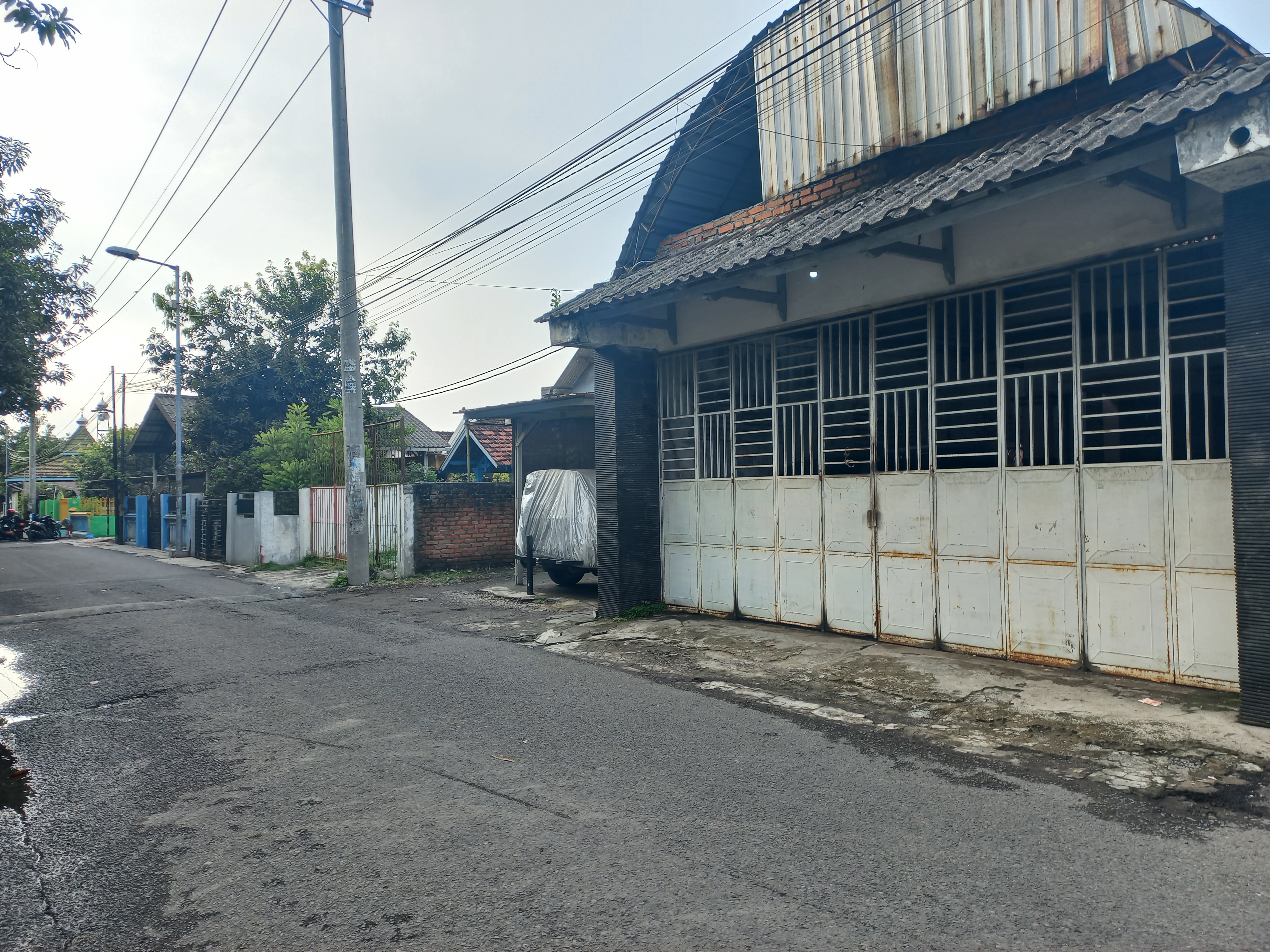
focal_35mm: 25
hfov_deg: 69.4
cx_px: 635
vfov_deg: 54.9
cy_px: 476
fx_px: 917
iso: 25
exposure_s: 1/177
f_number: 1.8
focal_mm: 4.6
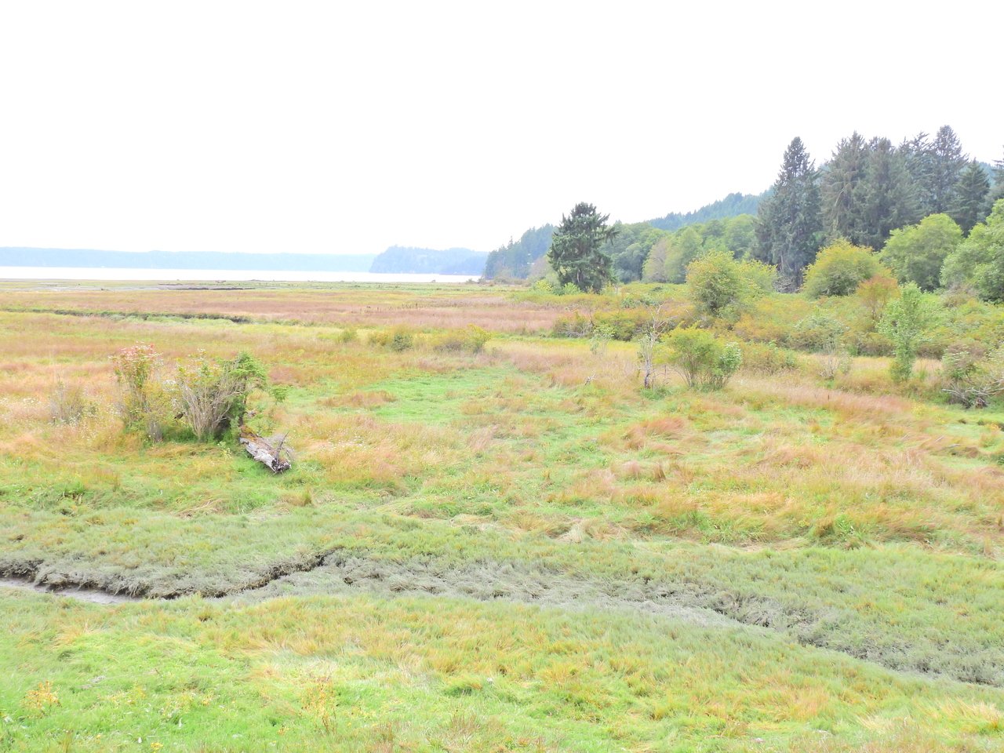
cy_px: 376
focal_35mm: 35
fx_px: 1015
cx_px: 502
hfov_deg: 52.6
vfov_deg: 40.7
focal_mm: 6.2
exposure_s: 1/50
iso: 100
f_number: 8
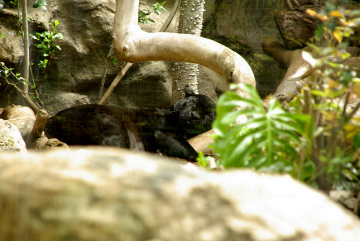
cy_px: 120
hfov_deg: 6.9
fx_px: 3005
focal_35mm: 300
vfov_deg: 4.6
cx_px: 180
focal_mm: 200
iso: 100
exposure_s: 1/20
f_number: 6.7
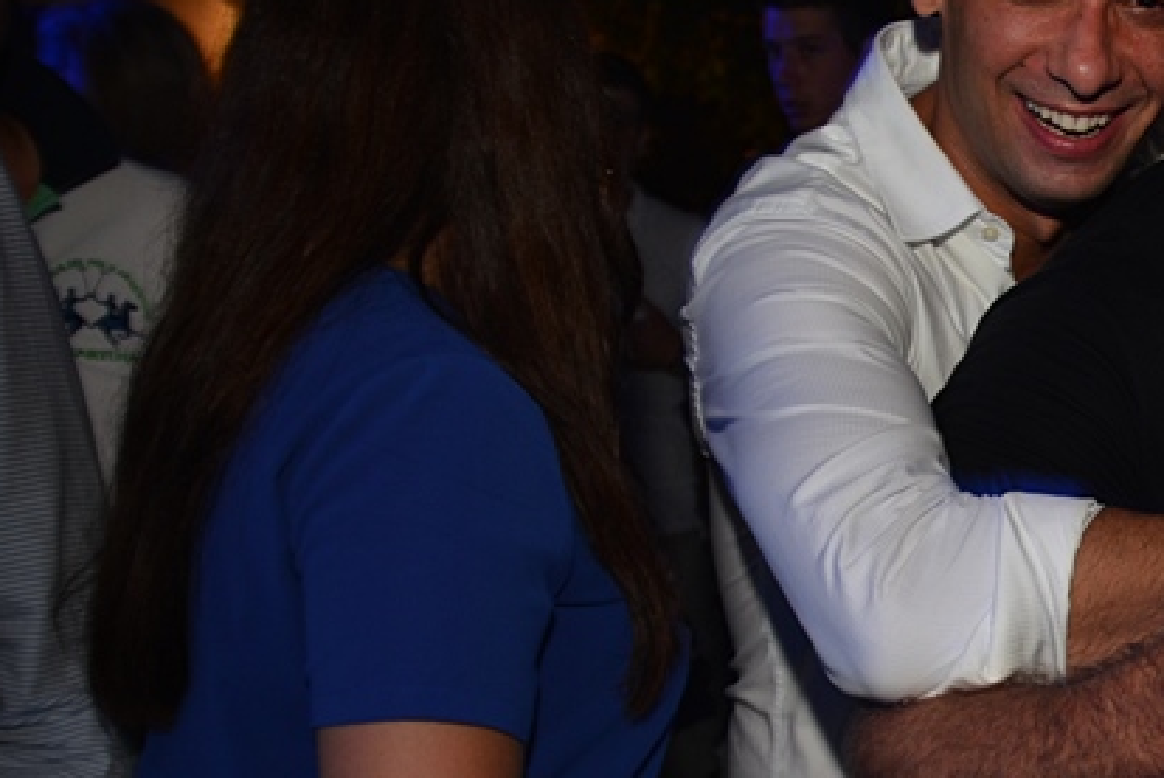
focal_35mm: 76
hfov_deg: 25.0
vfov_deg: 18.0
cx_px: 1234
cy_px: 454
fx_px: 2460
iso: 640
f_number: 6.3
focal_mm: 35
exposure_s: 1/30
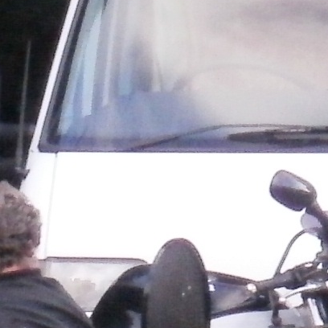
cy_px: 470
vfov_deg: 2.0
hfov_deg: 2.0
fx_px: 9166
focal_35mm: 855
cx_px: -412
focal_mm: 21.2
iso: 320
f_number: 5.3
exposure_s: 1/80
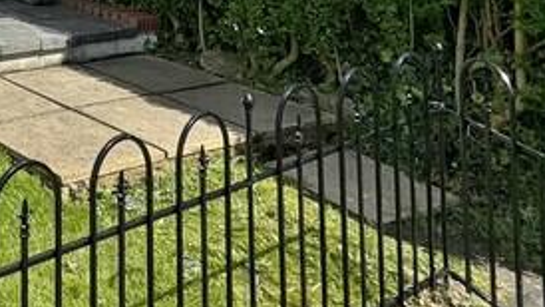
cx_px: -193
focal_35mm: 57
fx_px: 824
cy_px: -193
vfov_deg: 18.0
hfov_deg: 28.7
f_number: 2.2
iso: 50
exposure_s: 1/3106
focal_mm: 2.22
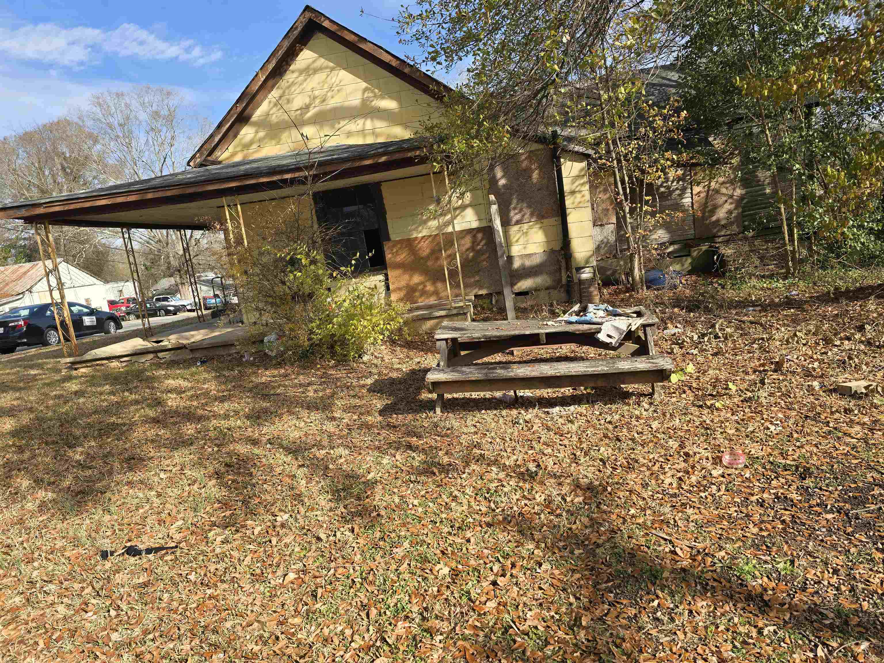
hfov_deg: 73.9
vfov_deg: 58.9
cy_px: 332
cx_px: 442
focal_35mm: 23
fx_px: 587
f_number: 1.7
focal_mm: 6.3
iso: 12
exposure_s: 1/400
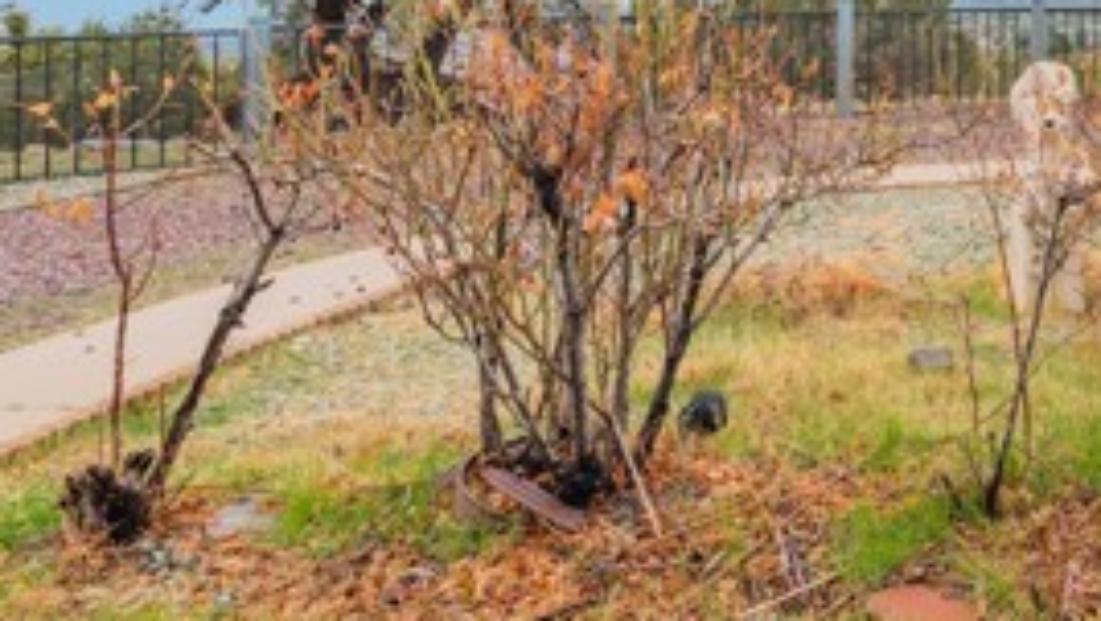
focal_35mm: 35
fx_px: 1022
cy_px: -74
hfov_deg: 49.0
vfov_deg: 30.0
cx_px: 1035
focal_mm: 14
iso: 100
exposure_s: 1/200
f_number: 8
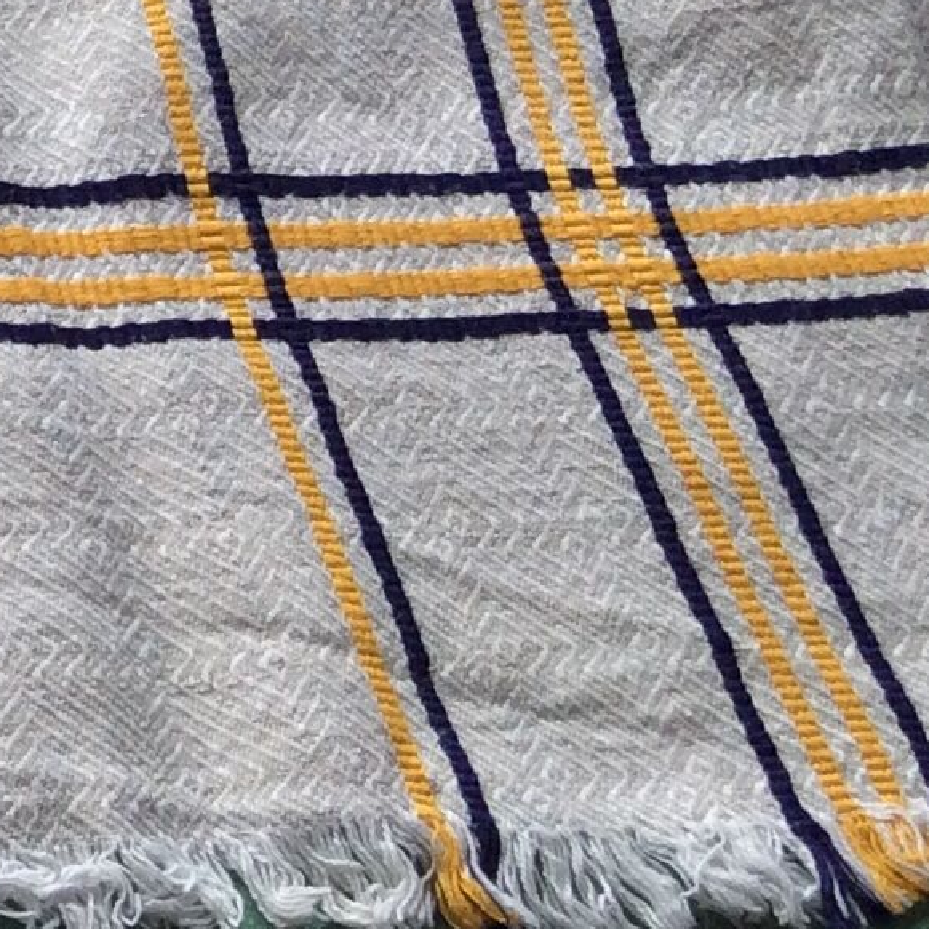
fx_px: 3826
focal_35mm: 126
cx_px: -582
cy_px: -133
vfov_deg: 13.5
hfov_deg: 12.9
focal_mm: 3.3
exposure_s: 1/203
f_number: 2.4
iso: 32
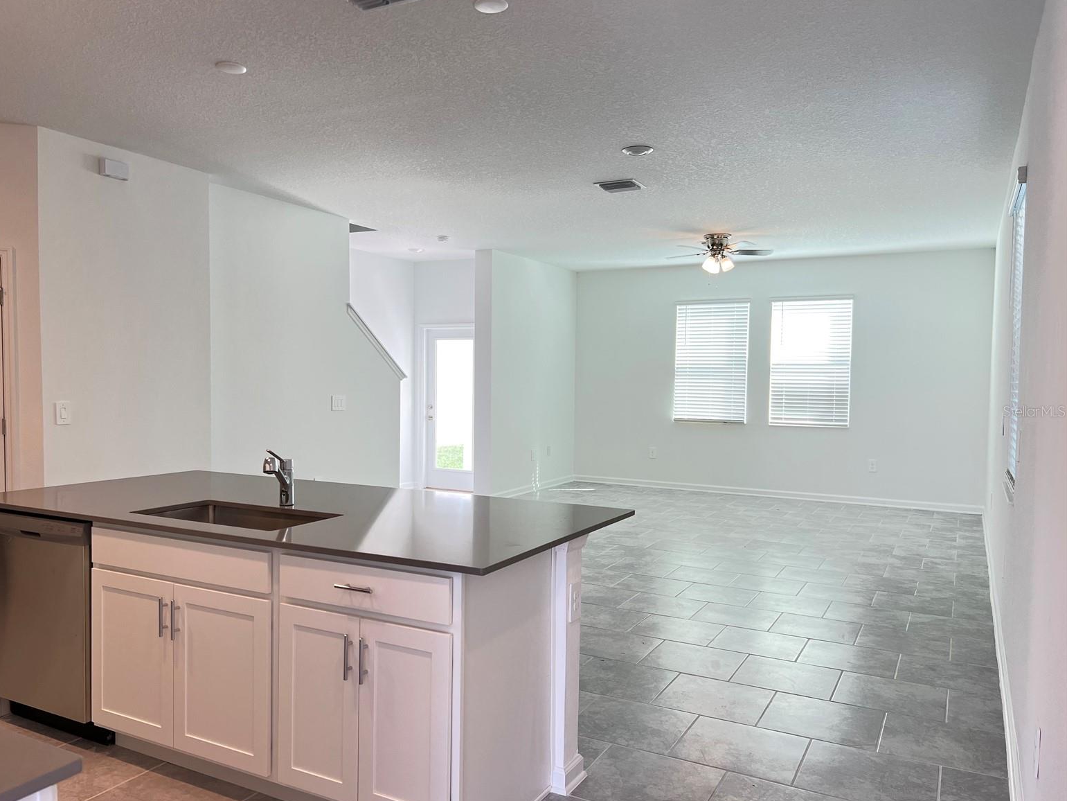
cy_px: 411
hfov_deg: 65.3
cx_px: 514
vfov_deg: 51.4
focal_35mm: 27
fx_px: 832
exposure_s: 1/120
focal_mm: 5.7
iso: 100
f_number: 1.5
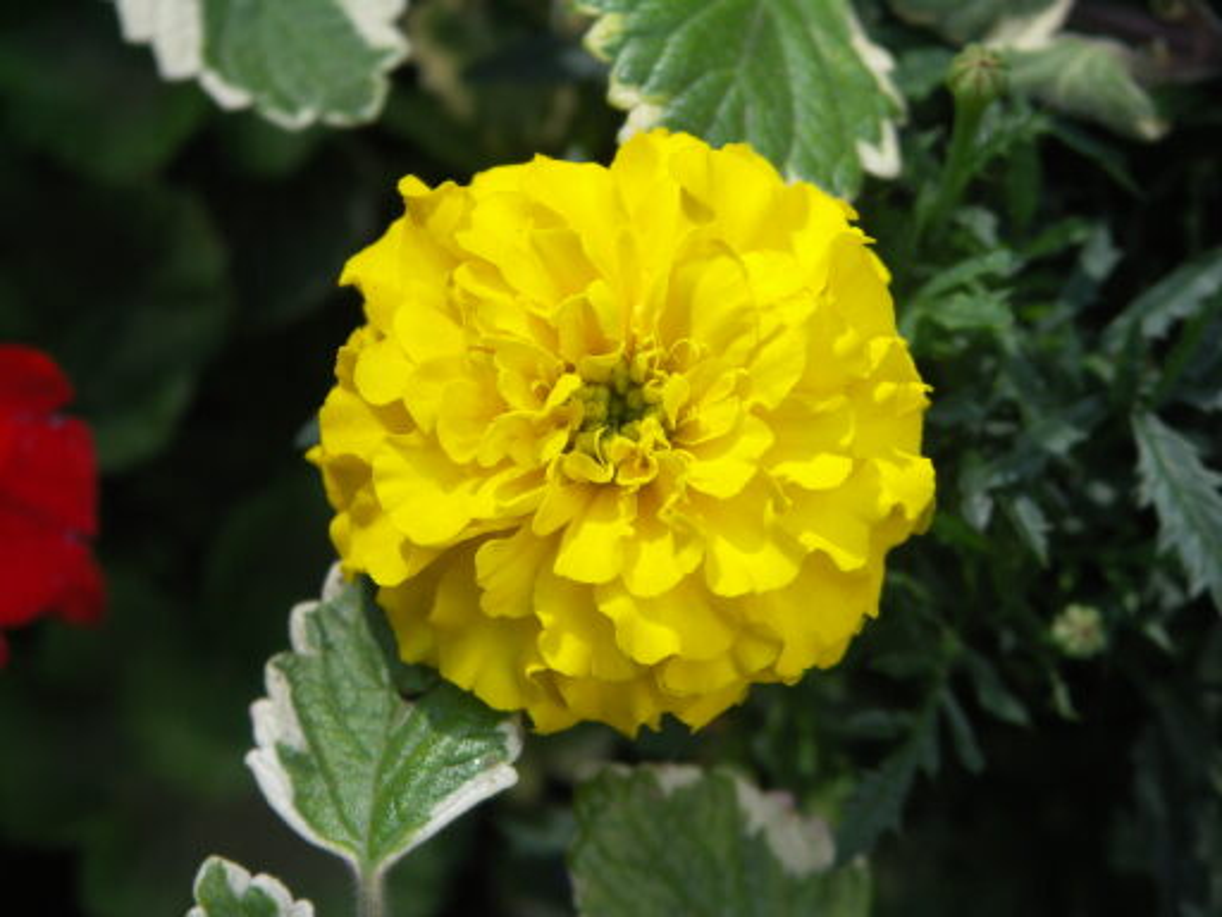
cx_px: 611
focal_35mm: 169
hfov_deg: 11.7
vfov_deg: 8.8
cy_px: 458
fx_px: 5966
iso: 125
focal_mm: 43.7
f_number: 3.5
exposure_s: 1/200
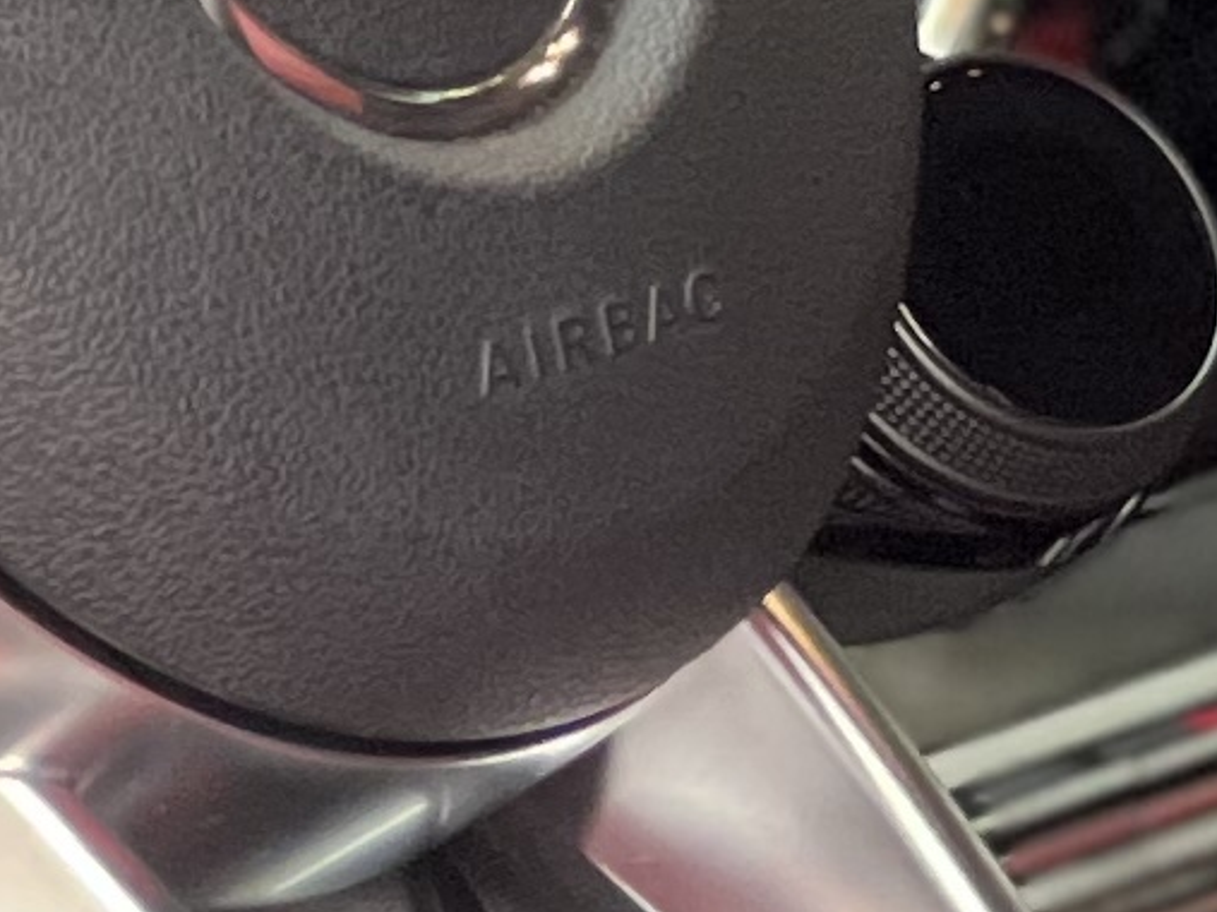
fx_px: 21511
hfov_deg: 3.2
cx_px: -175
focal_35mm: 612
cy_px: 250
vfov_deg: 2.4
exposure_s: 1/40
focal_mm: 9
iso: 250
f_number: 2.8
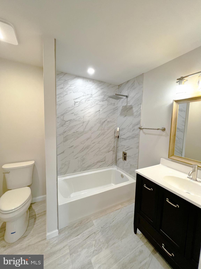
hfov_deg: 89.9
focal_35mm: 13
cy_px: 134
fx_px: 101
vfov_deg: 106.2
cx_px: 100
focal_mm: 1.6
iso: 160
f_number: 1.8
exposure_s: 1/120
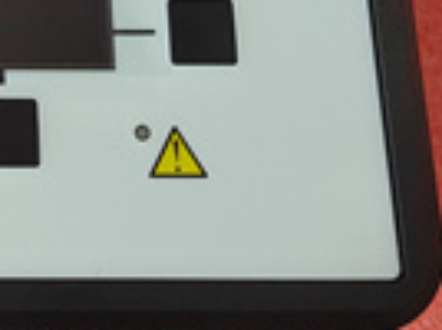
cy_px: -64
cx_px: -172
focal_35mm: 86
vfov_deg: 16.4
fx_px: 1096
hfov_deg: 20.3
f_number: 1.9
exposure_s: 1/50
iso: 1878
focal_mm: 5.52
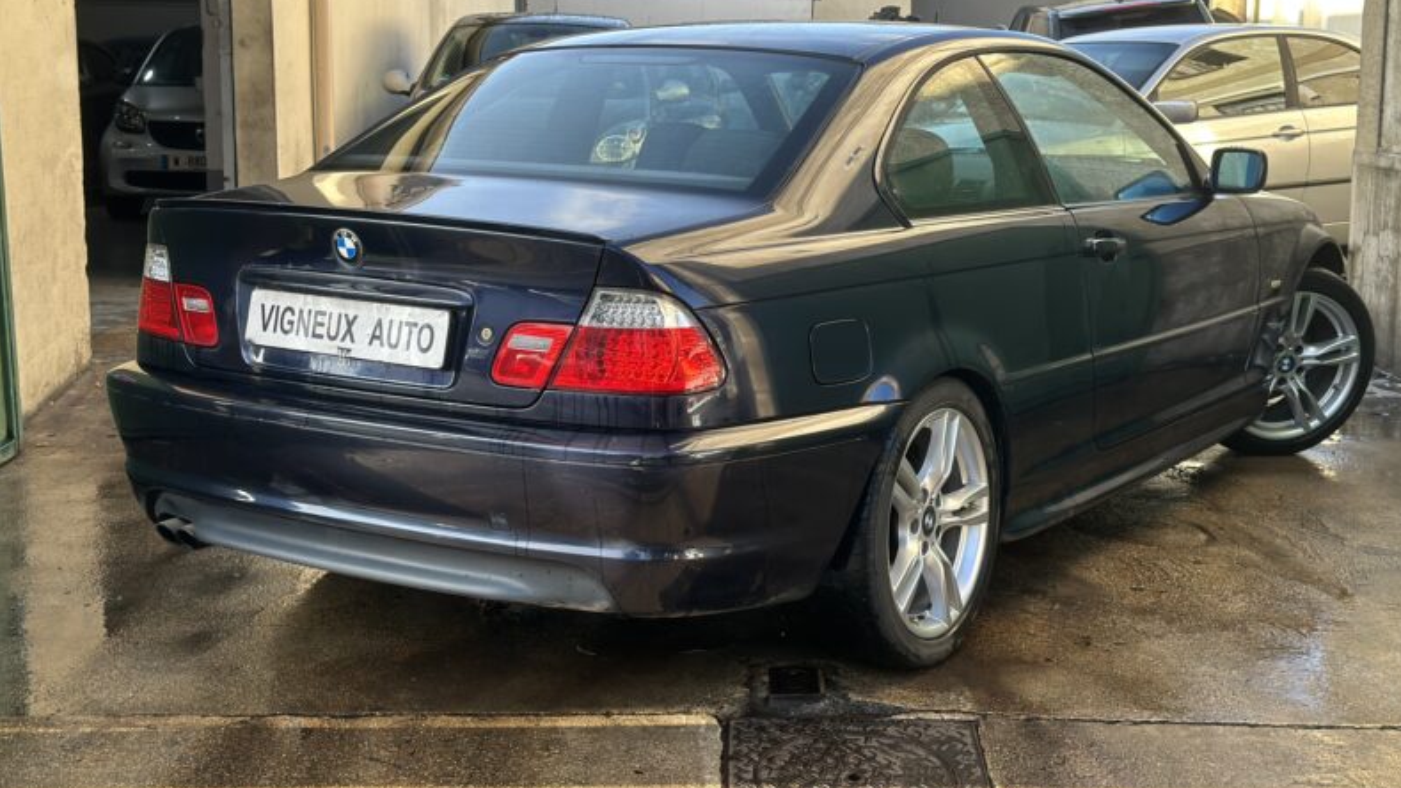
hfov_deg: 39.2
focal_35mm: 53
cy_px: 350
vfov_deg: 22.6
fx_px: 1969
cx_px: 707
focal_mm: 6.86
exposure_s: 1/373
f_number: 1.78
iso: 64
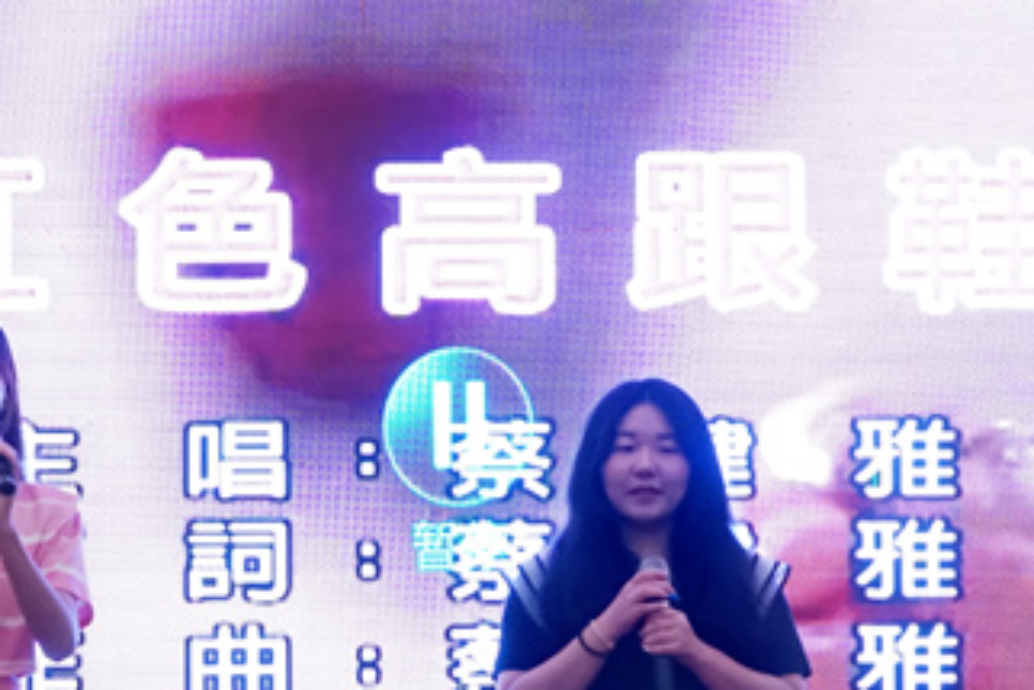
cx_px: 315
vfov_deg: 12.7
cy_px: 594
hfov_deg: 19.0
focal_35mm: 107
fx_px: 3075
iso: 5000
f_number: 5.6
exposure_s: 1/250
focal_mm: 46
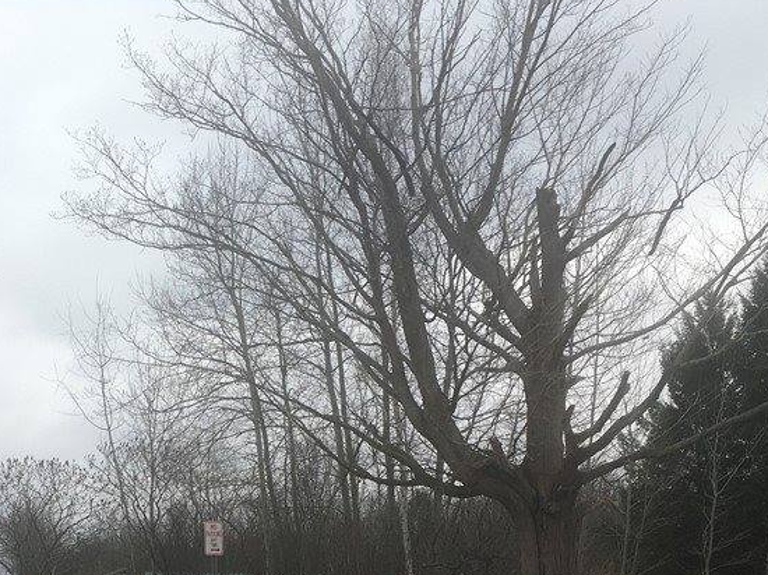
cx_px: 194
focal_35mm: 54
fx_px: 1198
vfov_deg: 26.1
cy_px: 526
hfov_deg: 34.8
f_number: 2.2
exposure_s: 1/1876
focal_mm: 4.15
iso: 25
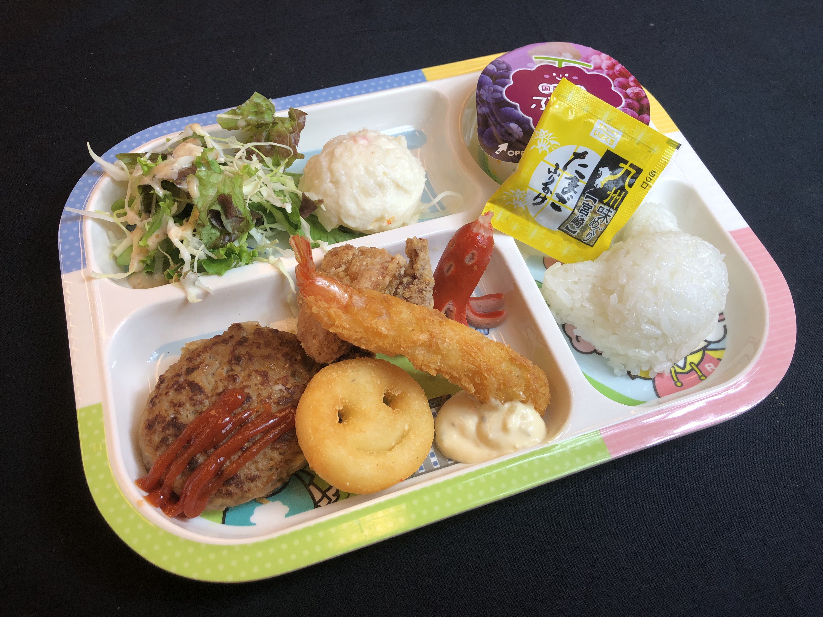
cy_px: 308
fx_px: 666
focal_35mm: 28
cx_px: 412
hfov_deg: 63.4
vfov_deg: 49.7
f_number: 1.8
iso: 32
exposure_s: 1/120
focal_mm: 3.99
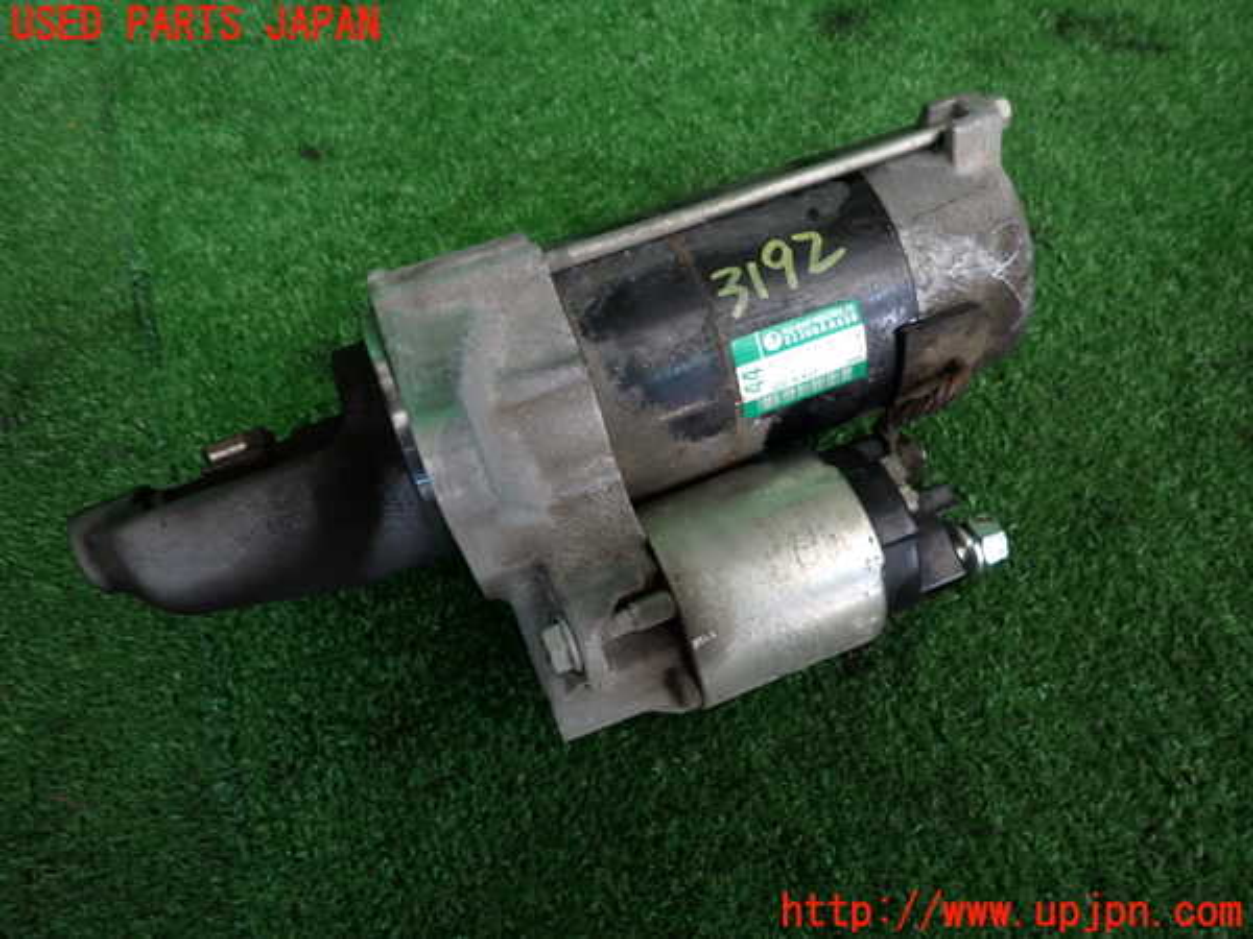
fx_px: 905
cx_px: 626
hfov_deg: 69.4
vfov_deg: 54.9
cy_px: 470
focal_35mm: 25
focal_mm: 4.5
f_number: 2
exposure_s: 1/40
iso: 200
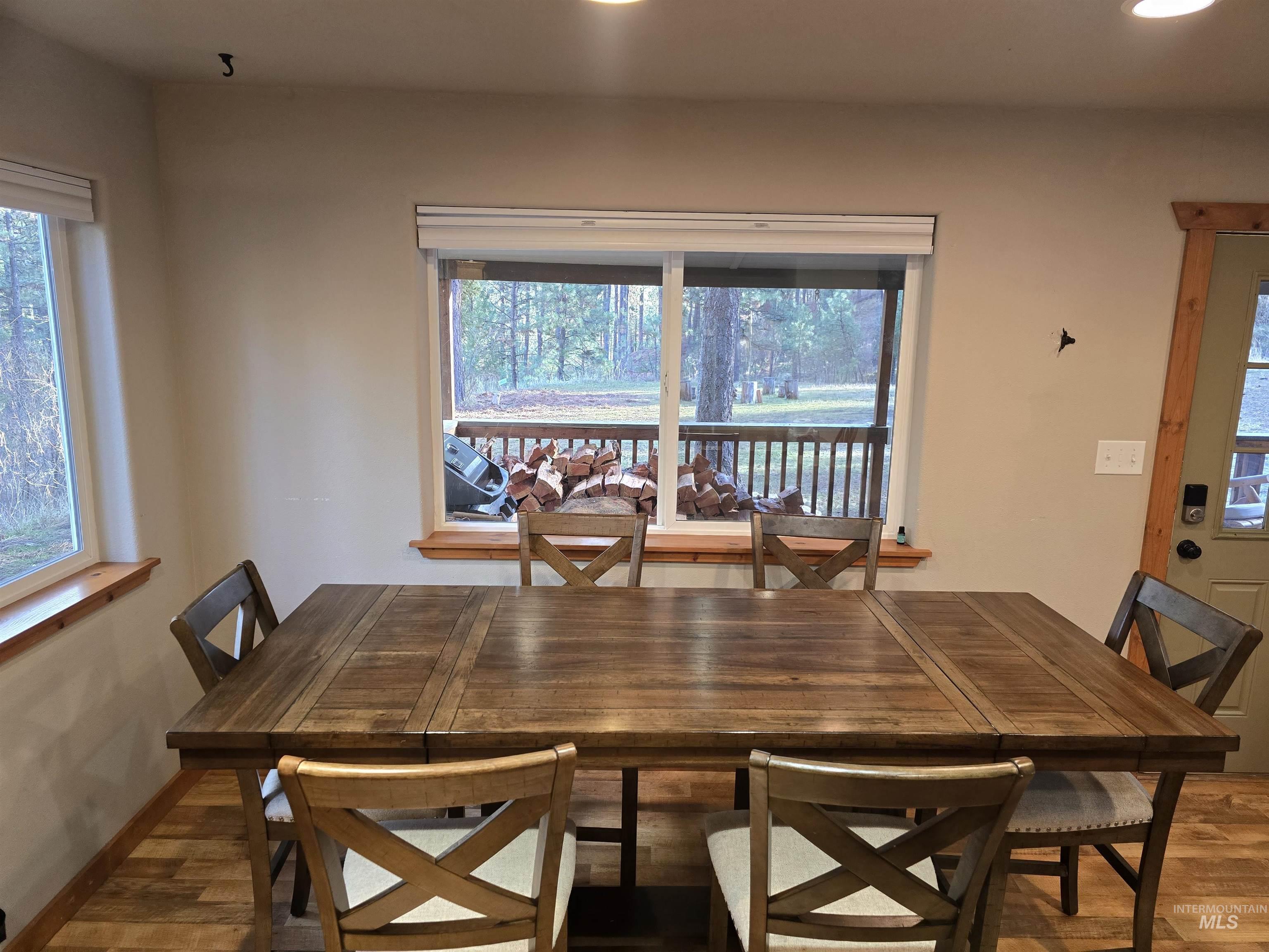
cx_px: 634
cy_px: 476
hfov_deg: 73.9
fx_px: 843
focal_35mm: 23
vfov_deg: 58.9
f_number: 1.7
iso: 400
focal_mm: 6.3
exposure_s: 1/120
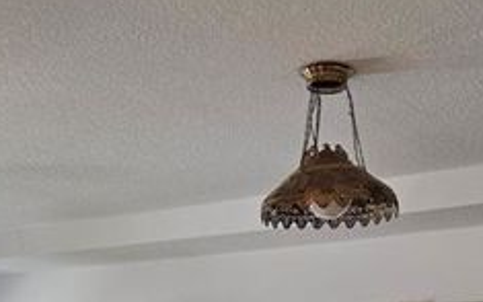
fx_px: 961
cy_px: 452
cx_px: 338
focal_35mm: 73
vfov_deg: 16.3
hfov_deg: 28.0
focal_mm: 5.4
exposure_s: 1/120
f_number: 1.8
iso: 250
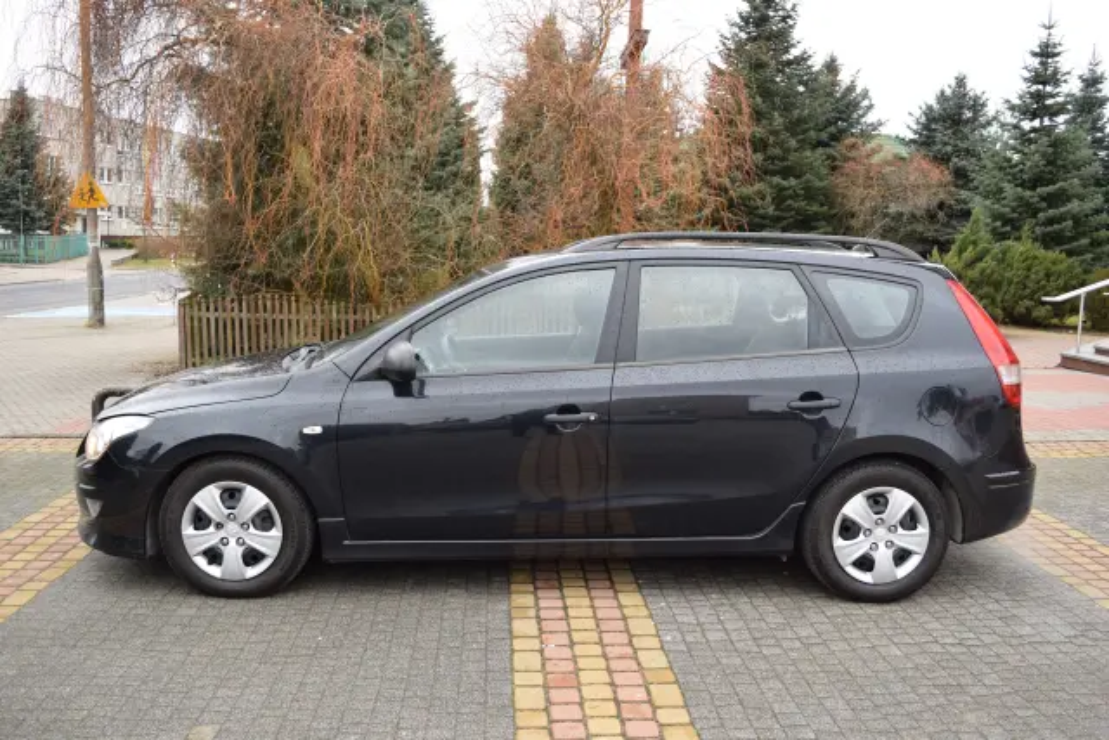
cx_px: 554
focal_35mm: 30
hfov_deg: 61.9
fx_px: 924
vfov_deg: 43.6
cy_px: 370
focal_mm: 20
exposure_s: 1/100
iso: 400
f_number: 5
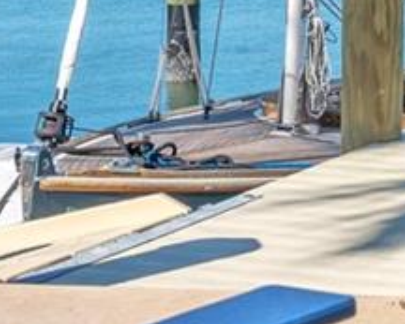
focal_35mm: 174
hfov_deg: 10.9
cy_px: -266
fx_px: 2087
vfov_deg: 8.5
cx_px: 489
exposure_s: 1/500
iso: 200
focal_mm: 25
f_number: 9
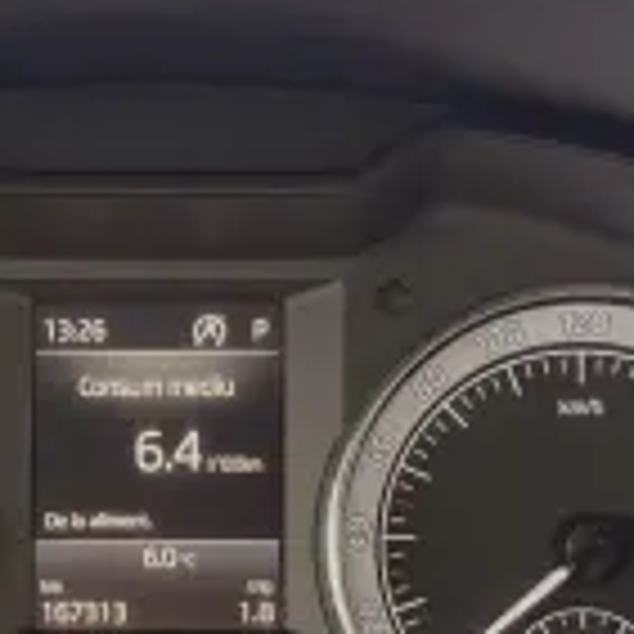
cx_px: 180
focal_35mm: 108
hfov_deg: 16.1
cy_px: 468
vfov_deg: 16.1
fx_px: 2238
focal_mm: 6.76
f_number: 1.78
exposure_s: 1/60
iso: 200
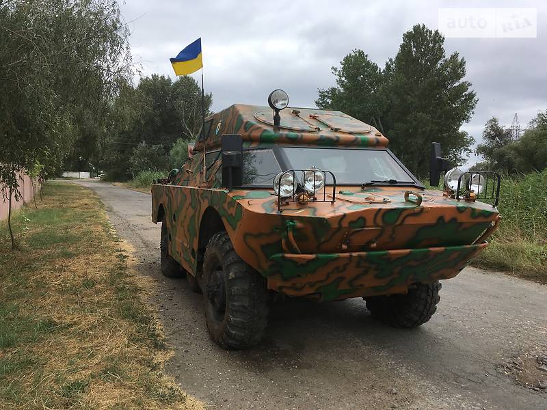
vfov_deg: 48.2
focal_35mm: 29
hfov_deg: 61.7
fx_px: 458
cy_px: 205
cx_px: 274
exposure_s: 1/927
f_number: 2.2
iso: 25
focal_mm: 4.2
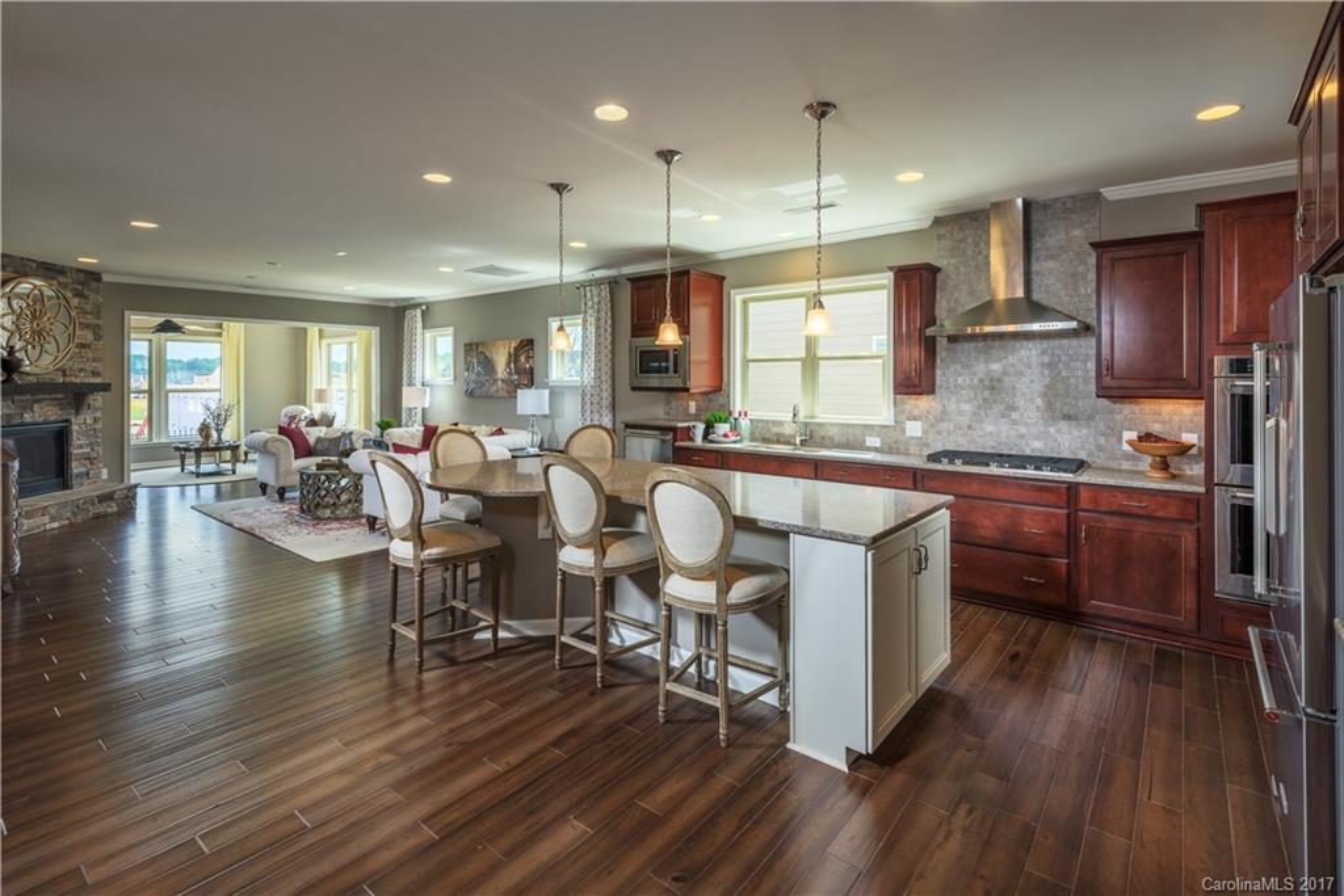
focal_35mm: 16
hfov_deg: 96.7
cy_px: 448
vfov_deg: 73.8
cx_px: 672
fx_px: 597
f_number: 8
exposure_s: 1/200
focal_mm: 16
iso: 100
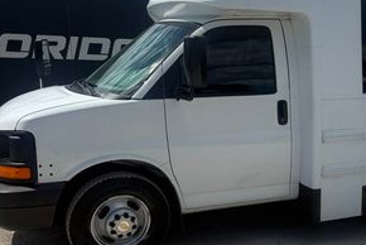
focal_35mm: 55
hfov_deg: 34.3
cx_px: 324
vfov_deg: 24.7
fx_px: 560
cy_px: 125
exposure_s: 1/10309
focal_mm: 6.76
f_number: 1.78
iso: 80
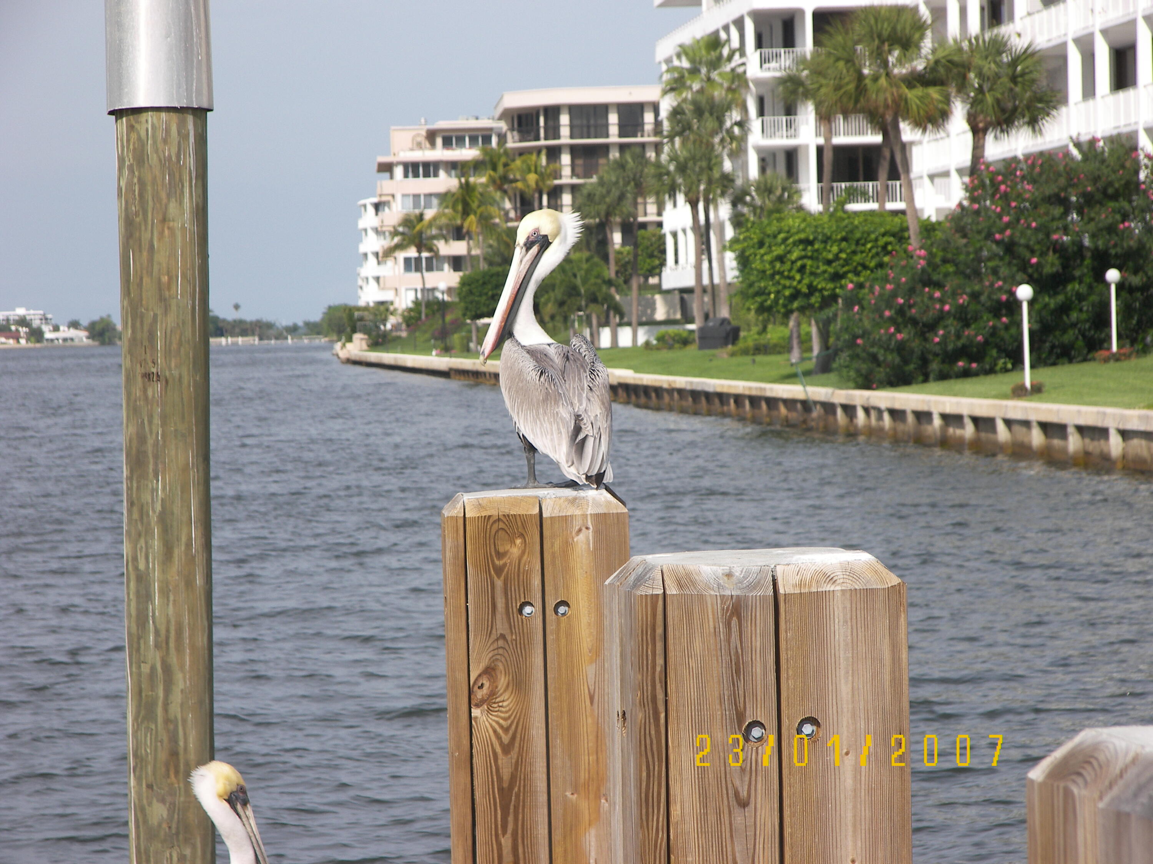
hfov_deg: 14.1
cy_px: 432
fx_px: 4663
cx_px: 576
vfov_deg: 10.6
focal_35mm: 140
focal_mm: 29.4
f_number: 4.1
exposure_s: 1/500
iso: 50
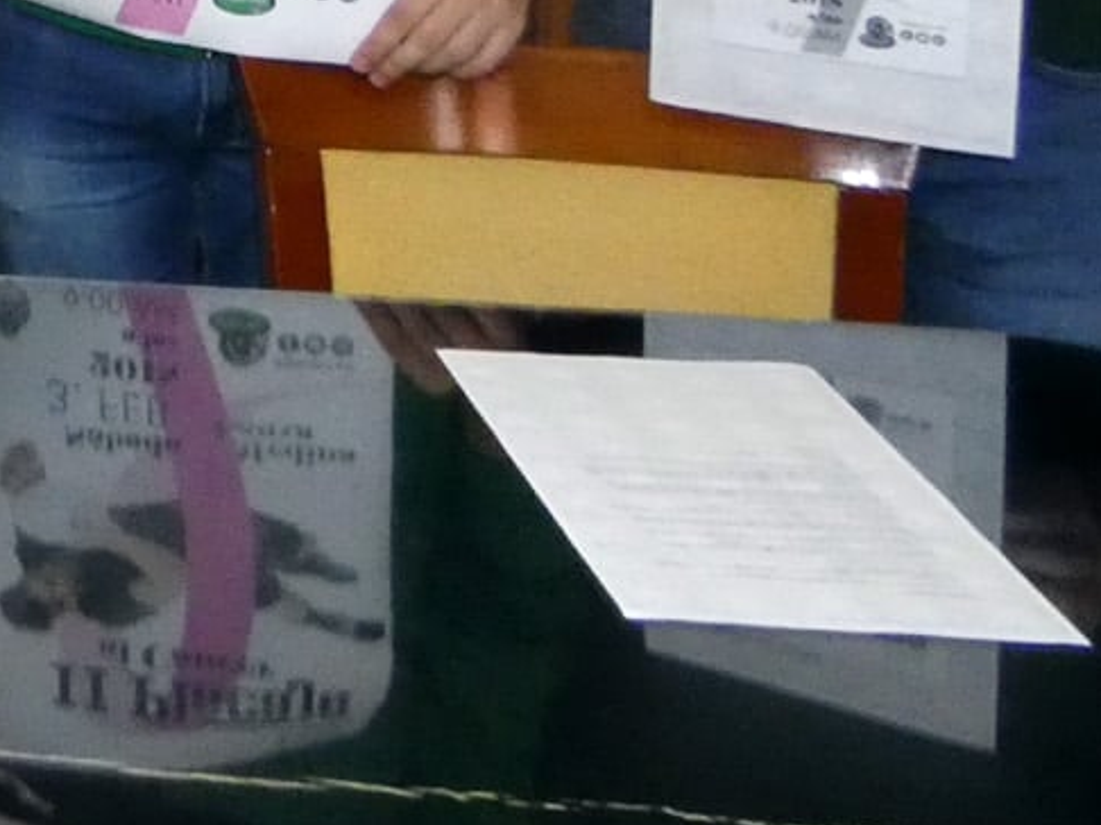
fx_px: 2575
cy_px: -630
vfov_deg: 15.7
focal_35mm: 81
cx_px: -787
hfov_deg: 19.3
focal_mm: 3.6
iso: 800
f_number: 2.8
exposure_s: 1/60
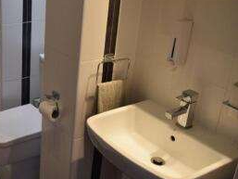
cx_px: 22
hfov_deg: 37.0
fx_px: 330
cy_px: 81
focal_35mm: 48
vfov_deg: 30.3
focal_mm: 18
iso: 400
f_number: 4.5
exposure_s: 1/80
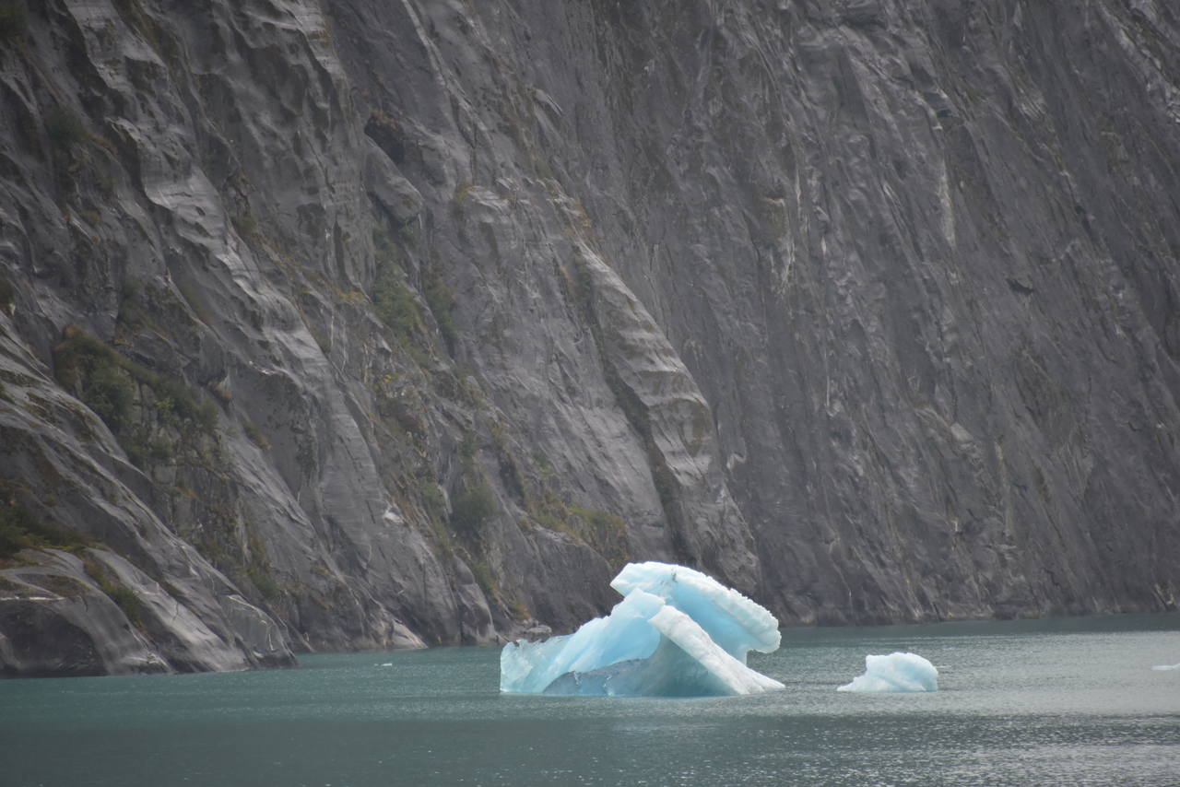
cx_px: 590
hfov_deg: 6.9
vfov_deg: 4.6
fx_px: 9835
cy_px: 394
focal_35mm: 300
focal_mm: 300
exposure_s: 1/640
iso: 1250
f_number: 5.6
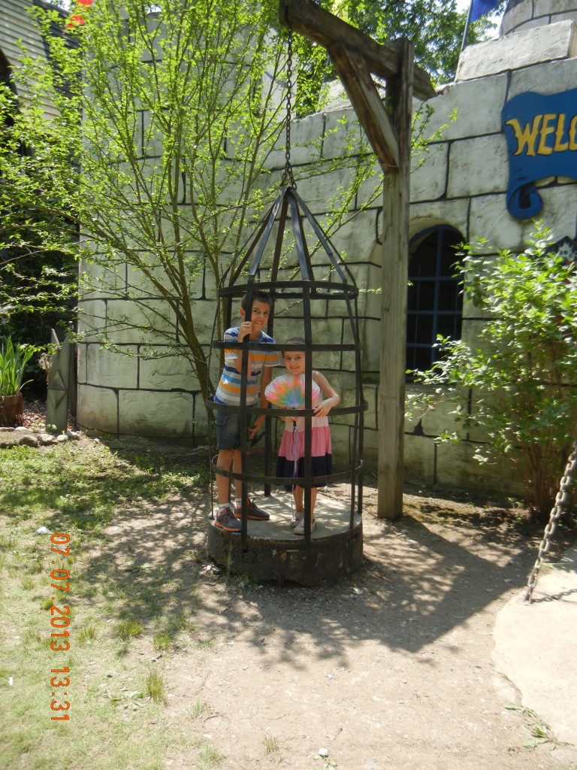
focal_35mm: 30
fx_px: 667
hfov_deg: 46.8
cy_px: 385
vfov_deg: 60.0
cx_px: 288
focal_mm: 5.4
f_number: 3.5
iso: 160
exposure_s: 1/483
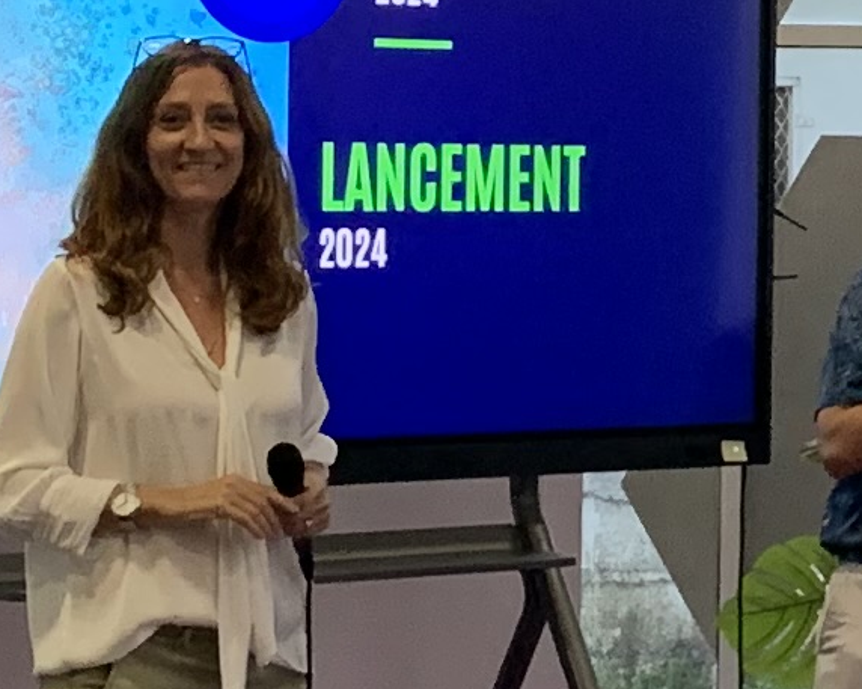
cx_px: 1148
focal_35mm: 179
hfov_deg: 10.5
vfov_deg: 8.6
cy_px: 154
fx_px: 4564
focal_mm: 4.25
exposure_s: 1/60
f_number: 1.8
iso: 200
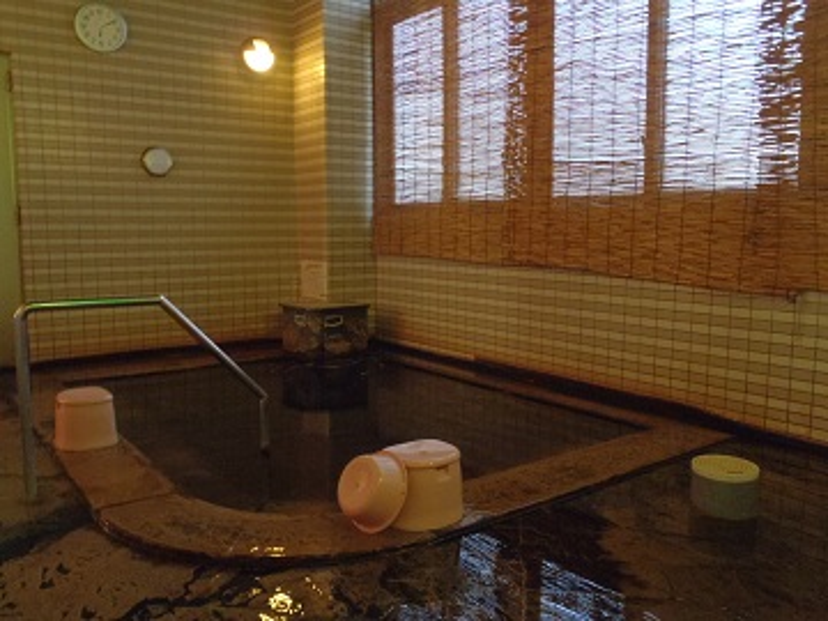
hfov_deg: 63.4
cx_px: 414
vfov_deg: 49.7
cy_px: 310
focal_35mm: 28
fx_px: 670
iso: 400
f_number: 3.9
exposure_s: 1/4
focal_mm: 5
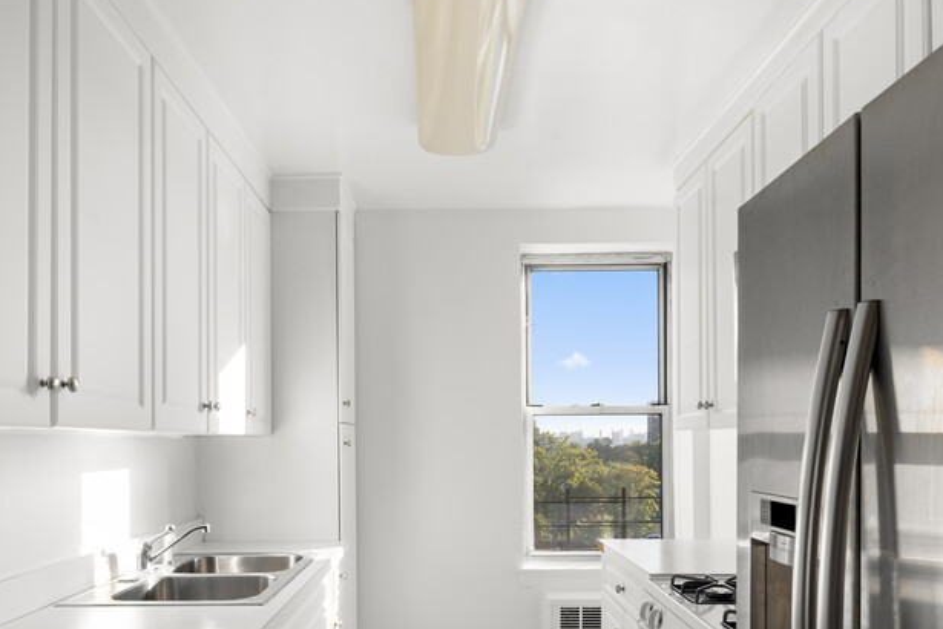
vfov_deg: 48.6
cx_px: 448
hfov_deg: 69.4
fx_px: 681
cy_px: 428
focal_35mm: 26
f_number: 10
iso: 320
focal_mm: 16
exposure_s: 1/25
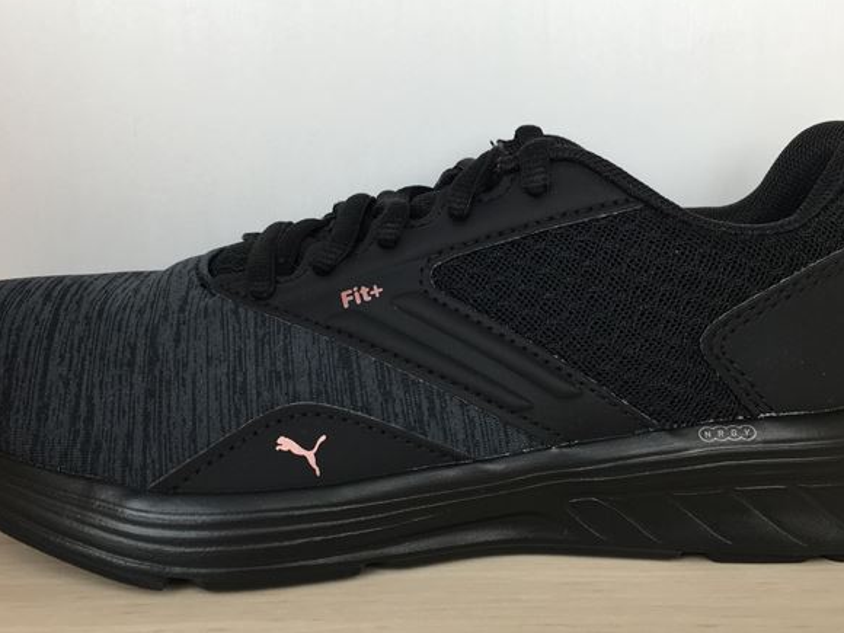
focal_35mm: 40
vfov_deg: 36.0
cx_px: 429
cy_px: 329
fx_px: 975
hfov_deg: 46.8
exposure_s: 1/120
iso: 40
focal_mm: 4.15
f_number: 2.2
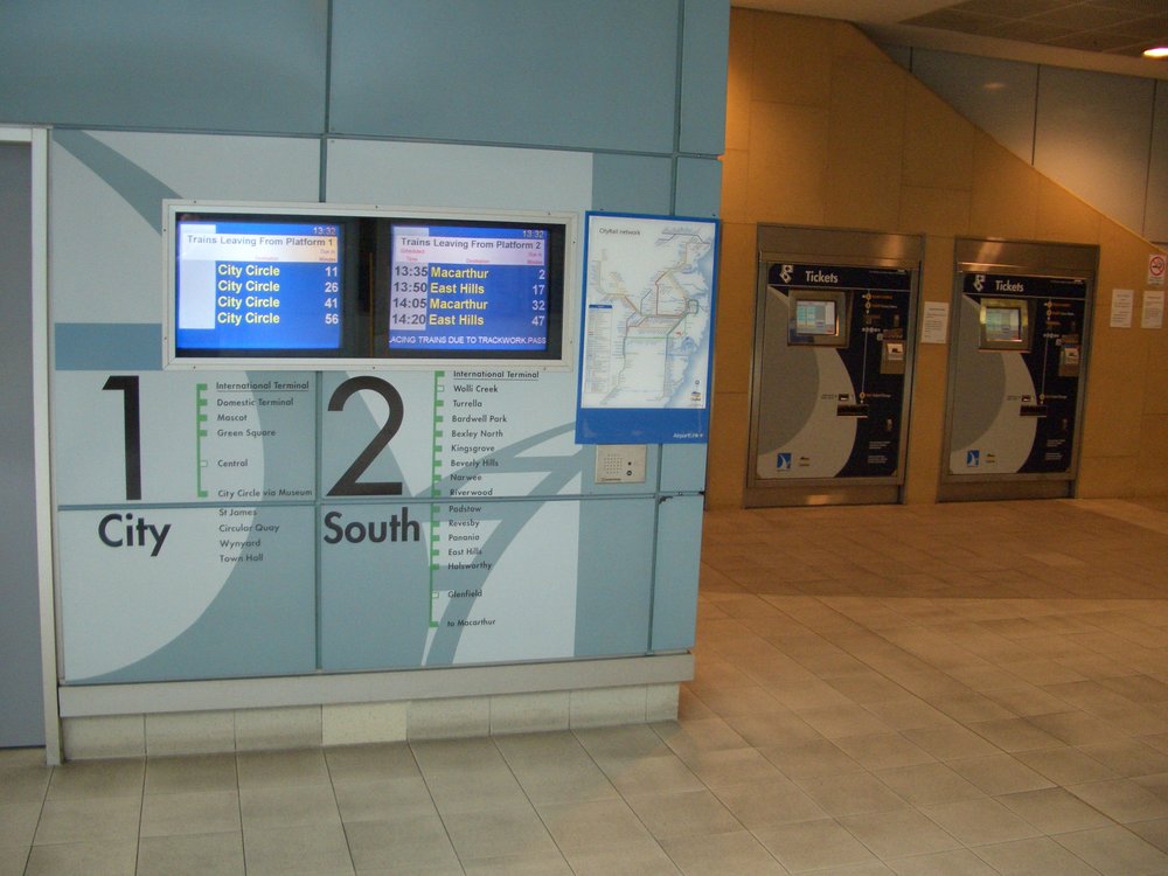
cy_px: 438
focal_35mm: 35
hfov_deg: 52.6
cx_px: 584
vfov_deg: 40.7
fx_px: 1181
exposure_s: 1/60
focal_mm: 5.8
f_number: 2.6
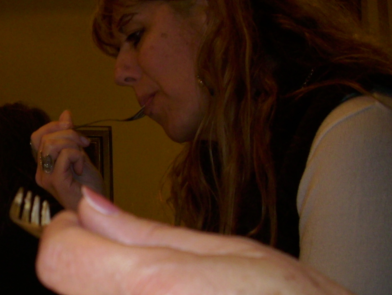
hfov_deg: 24.3
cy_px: 221
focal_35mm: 74
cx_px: -54
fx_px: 838
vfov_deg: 19.8
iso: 100
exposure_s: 1/30
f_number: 2.8
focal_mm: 6.2
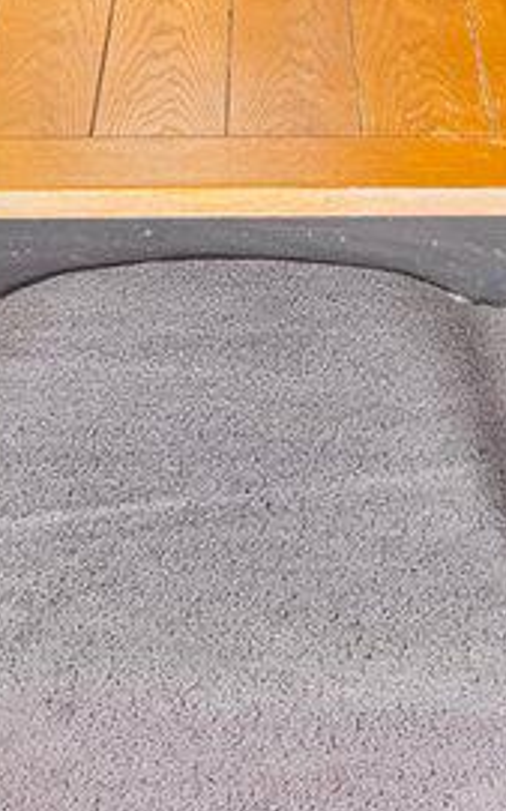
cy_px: -801
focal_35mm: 115
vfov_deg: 14.9
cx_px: 296
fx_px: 2540
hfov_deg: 11.4
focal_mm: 14.9
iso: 800
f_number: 7.1
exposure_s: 1/60
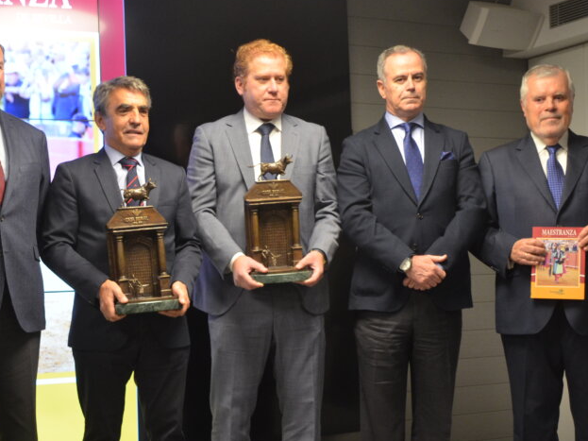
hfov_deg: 30.7
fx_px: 1036
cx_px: 98
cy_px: 286
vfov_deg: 23.9
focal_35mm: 61
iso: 800
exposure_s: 1/80
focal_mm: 22
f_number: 4.5
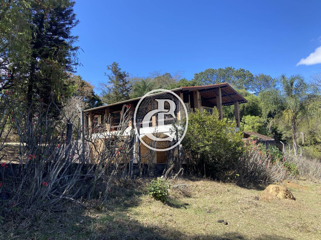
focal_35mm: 26
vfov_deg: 53.1
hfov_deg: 67.3
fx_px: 241
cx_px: 160
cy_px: 120
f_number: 1.8
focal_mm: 4.25
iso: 32
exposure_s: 1/981
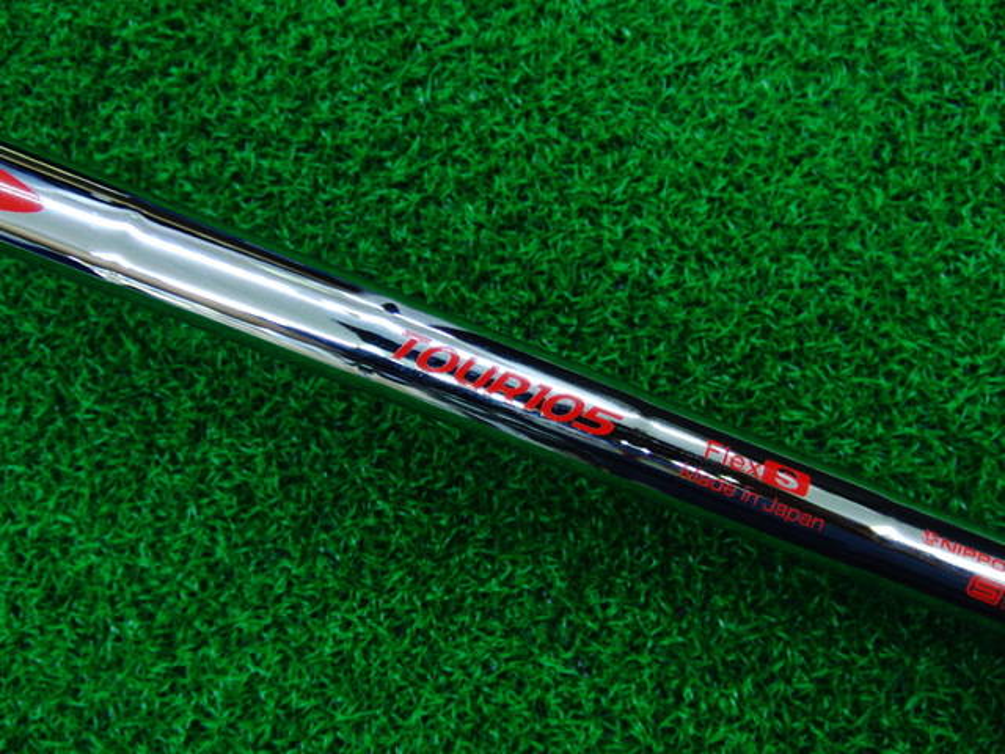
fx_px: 1074
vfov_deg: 38.7
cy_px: 377
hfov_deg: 50.1
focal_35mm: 37
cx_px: 502
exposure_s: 1/50
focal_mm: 6.42
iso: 400
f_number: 3.6
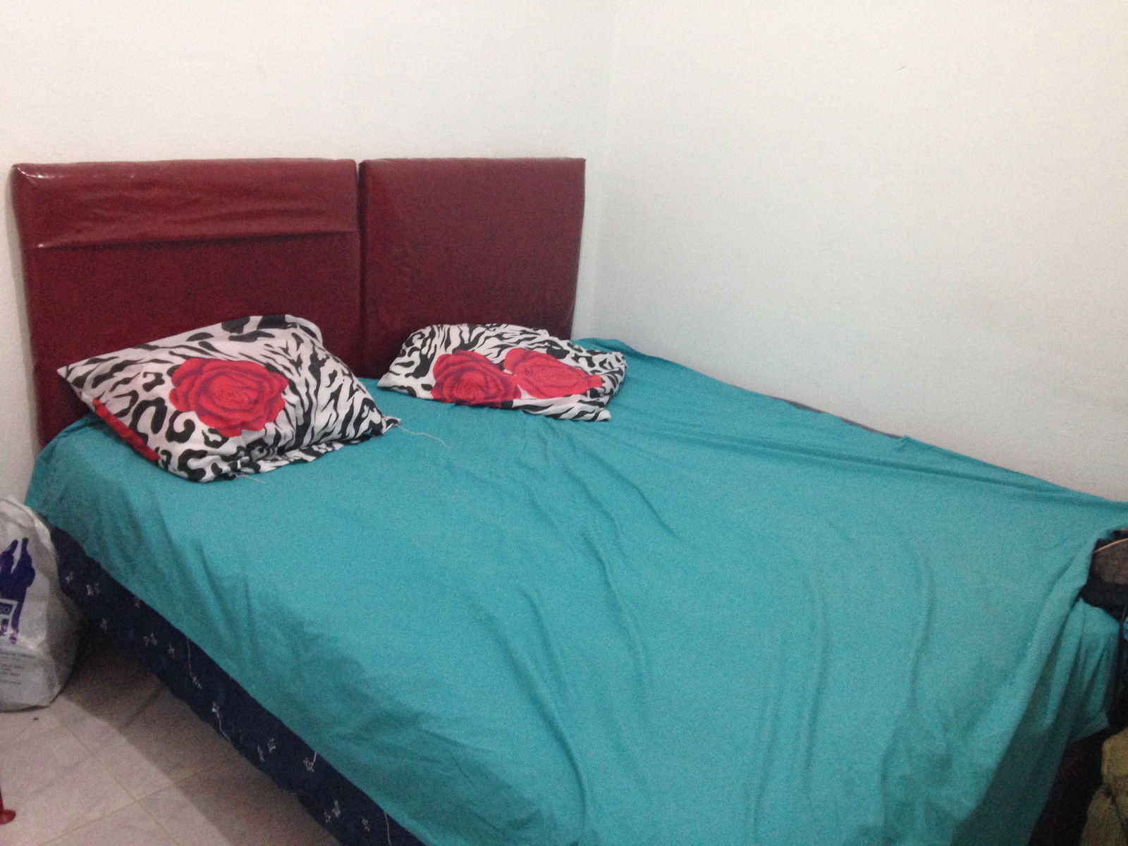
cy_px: 423
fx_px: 1075
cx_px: 564
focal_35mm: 33
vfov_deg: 42.9
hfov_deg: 55.4
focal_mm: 4.12
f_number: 2.4
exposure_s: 1/20
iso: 320
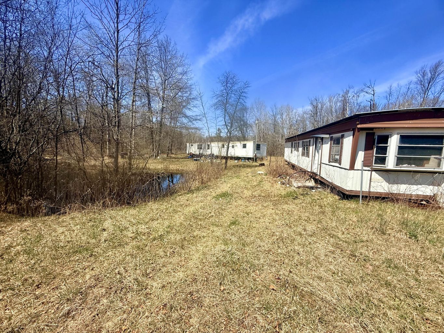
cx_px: 222
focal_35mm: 14
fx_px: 180
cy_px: 166
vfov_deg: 85.7
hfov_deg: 102.1
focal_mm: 2.22
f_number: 2.2
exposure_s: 1/1613
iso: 50
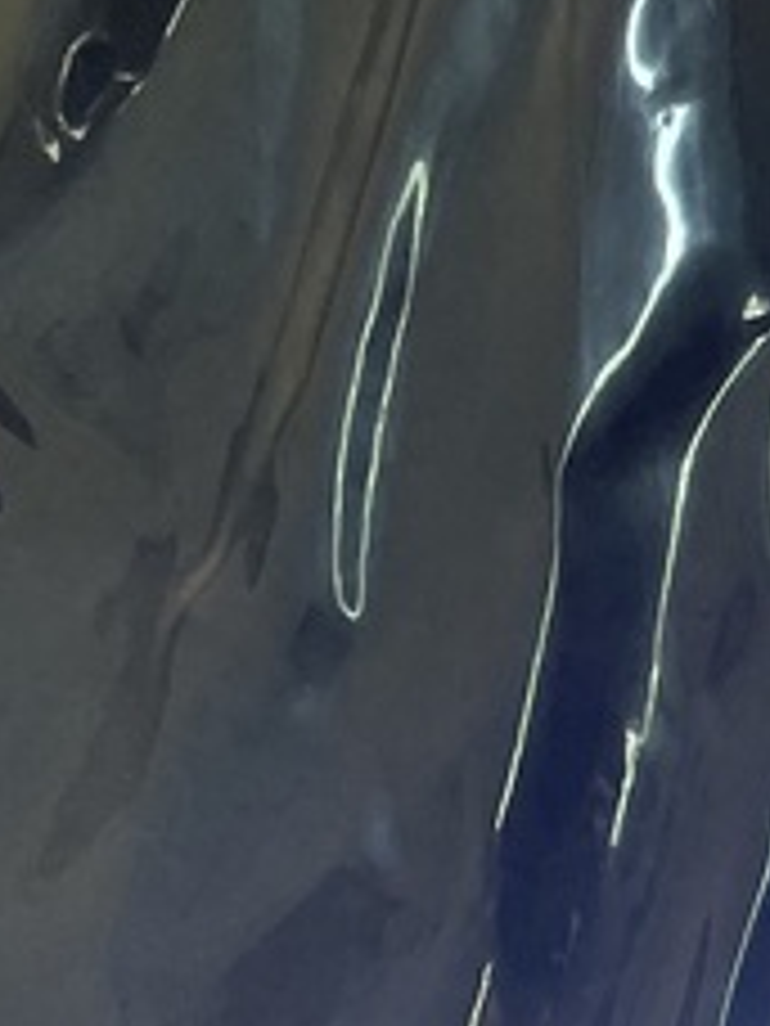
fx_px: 3470
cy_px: 1422
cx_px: 1427
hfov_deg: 11.6
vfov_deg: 15.8
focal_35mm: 117
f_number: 1.6
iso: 100
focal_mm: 4.2
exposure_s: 1/120
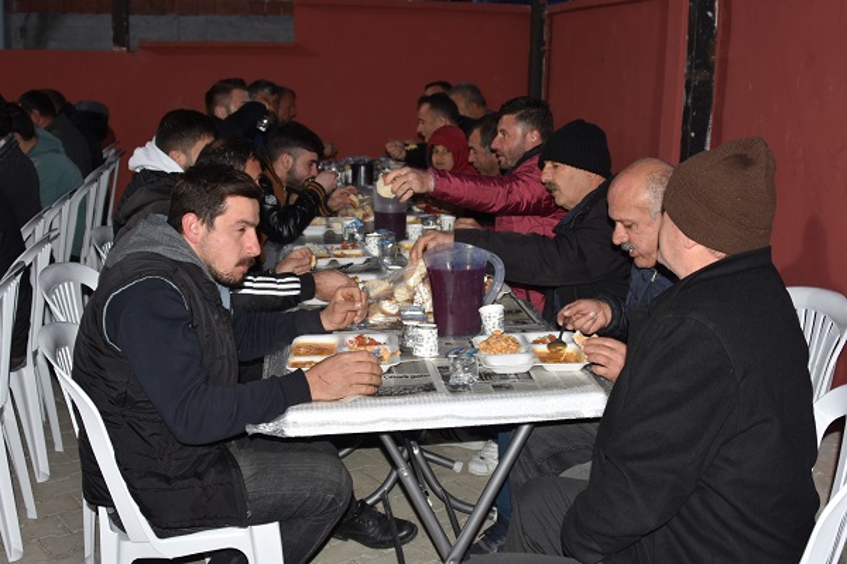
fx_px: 988
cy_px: 282
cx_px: 424
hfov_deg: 46.4
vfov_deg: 31.9
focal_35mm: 42
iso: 400
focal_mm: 28
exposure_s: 1/60
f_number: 4
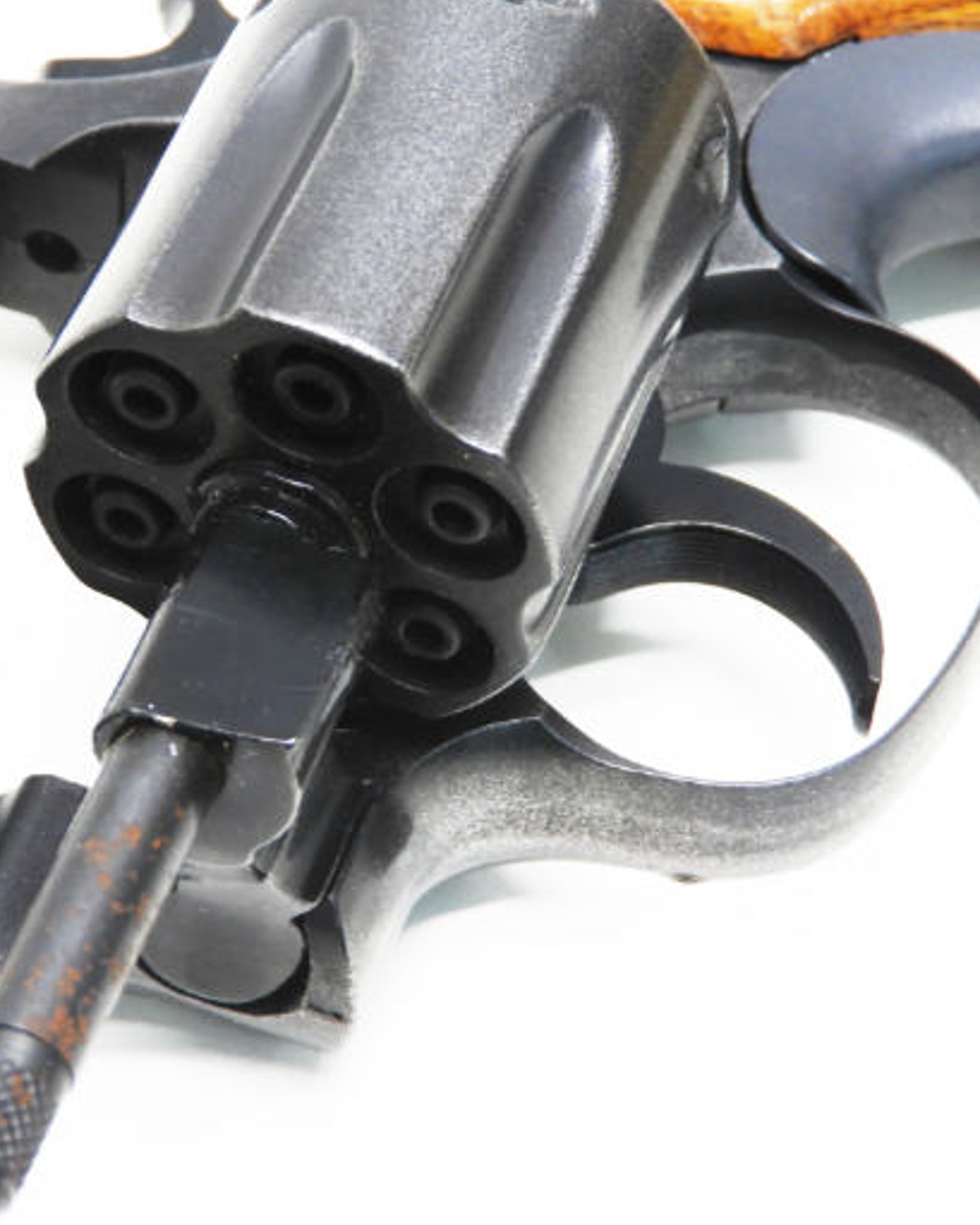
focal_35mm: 107
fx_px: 3878
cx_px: 333
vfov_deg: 17.9
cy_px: 554
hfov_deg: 14.4
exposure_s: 1/15
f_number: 4.5
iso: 100
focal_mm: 12.5
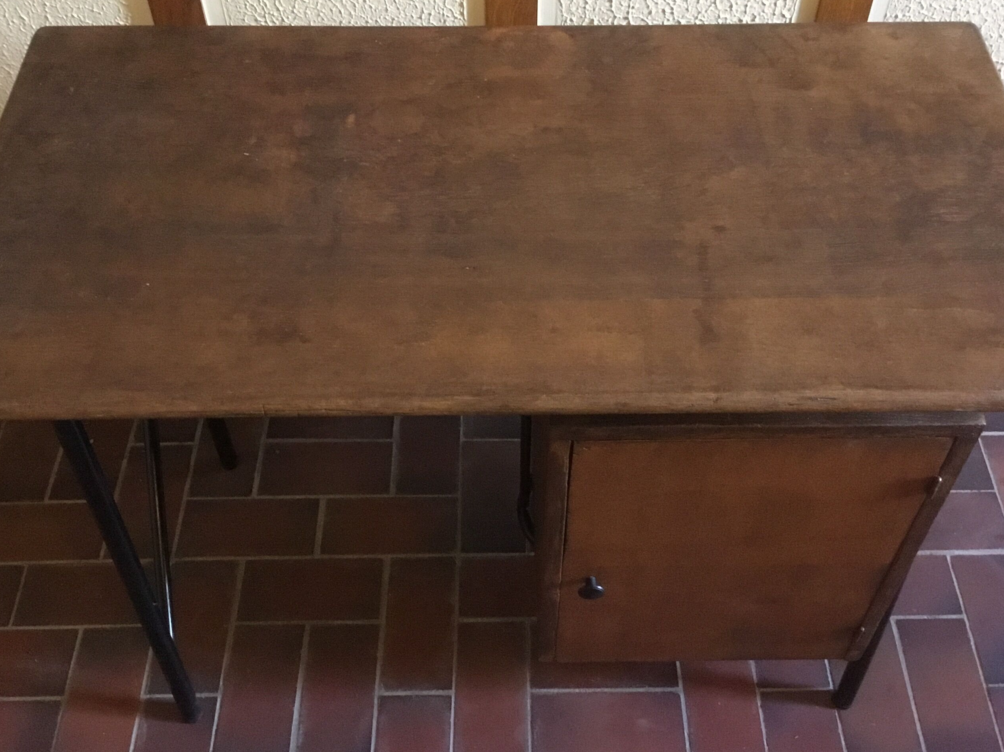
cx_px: 517
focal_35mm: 40
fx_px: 1160
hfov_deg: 46.8
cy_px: 316
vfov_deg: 35.9
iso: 320
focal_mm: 3.3
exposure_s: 1/17
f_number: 2.4
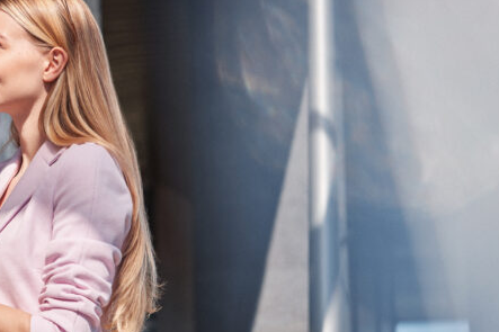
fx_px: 2563
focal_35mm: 185
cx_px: -16
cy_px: 156
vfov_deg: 7.4
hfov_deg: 11.0
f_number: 3.5
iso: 160
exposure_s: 1/2500
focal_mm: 80
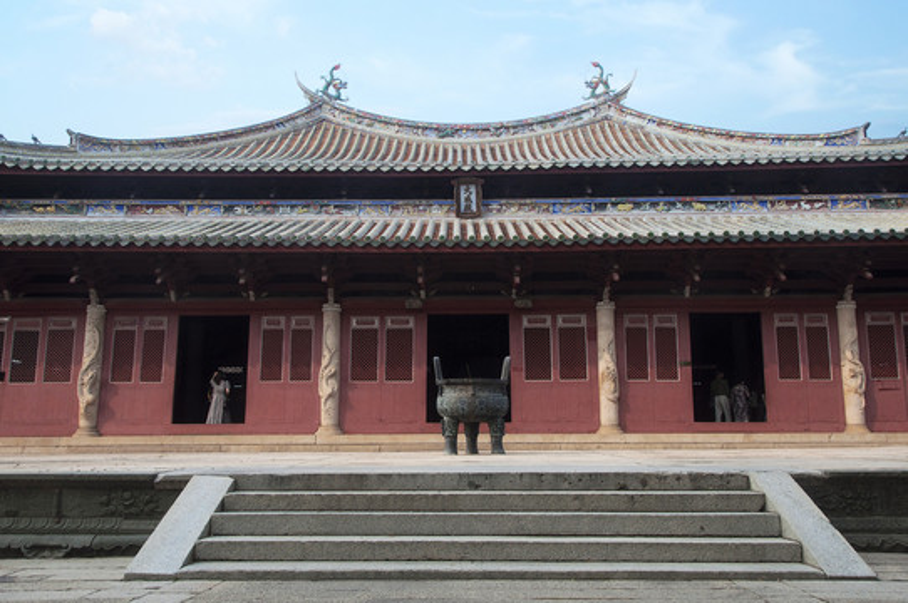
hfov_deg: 62.0
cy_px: 302
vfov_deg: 43.5
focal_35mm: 30
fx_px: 756
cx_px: 454
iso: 320
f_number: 11
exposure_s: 1/320
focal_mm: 20
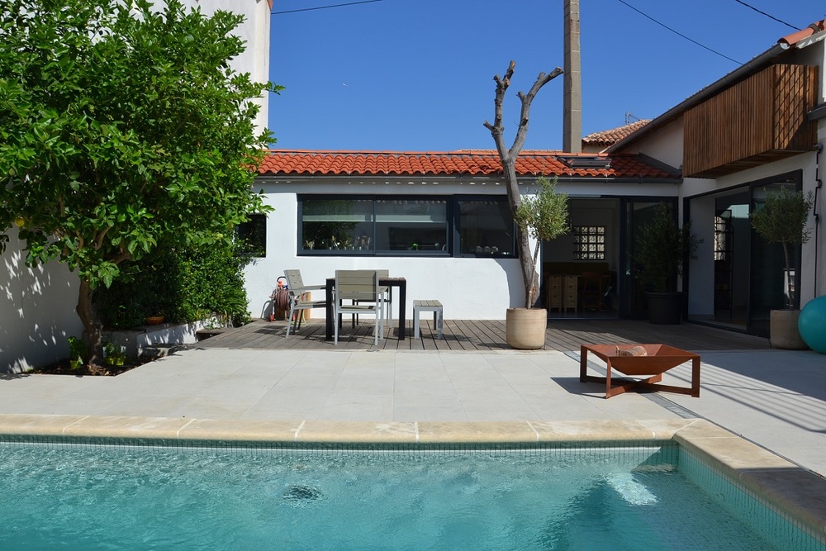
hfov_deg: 67.4
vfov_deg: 47.9
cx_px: 413
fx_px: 620
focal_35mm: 27
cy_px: 276
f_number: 8
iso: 100
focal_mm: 18
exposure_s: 1/250
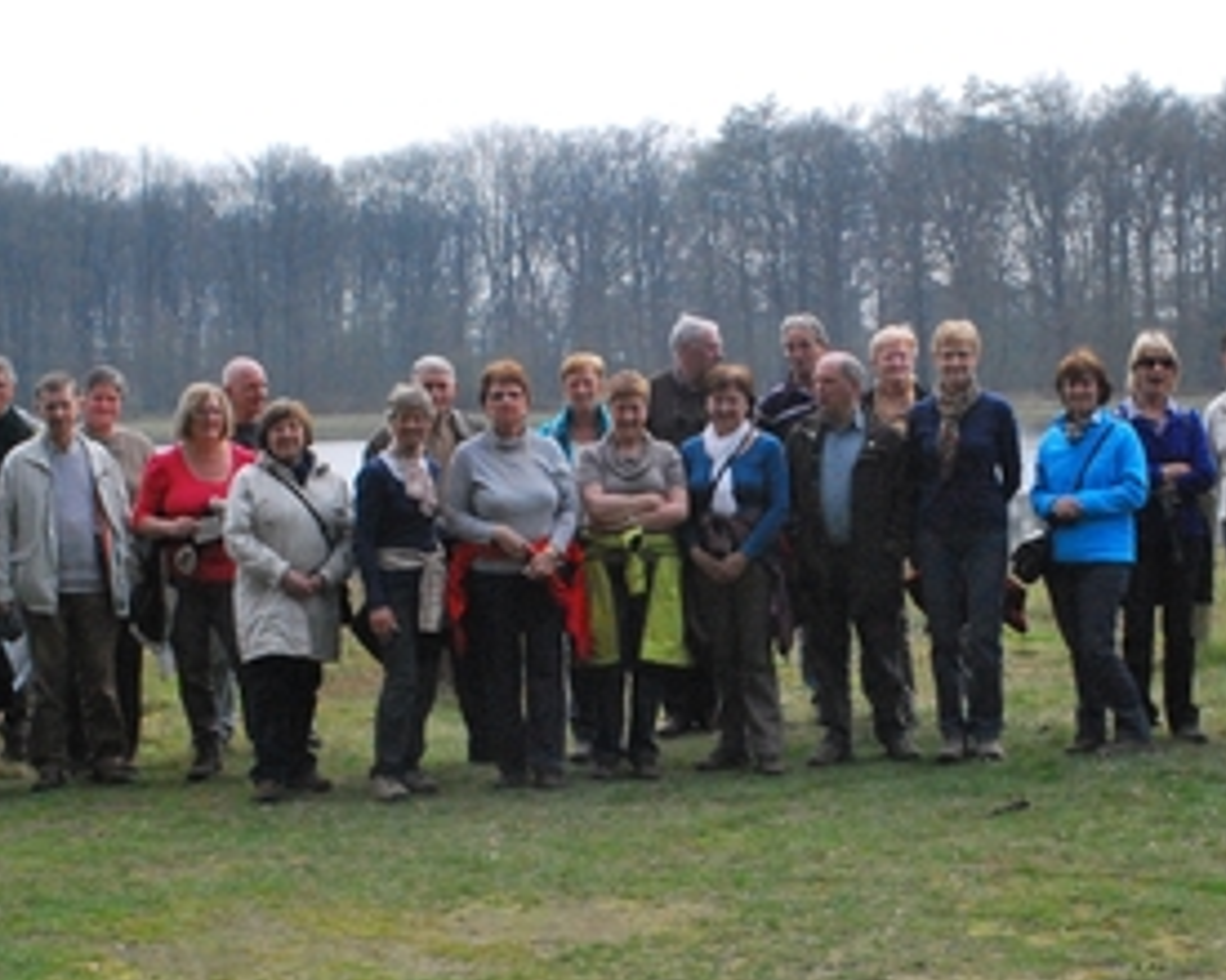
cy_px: 635
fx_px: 2903
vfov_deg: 19.1
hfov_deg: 23.8
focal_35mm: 80
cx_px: 789
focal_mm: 26
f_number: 13
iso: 1600
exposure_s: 1/640
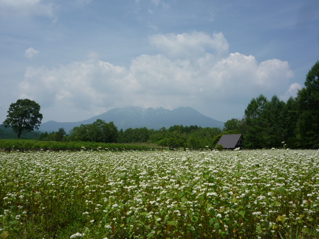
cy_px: 120
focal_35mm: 39
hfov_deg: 47.9
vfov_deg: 36.8
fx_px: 359
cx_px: 160
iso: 100
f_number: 5.6
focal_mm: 6.8
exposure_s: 1/800
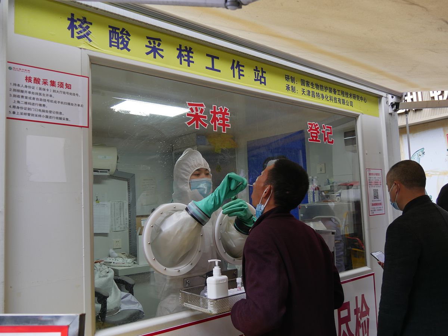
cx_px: 224
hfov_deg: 60.0
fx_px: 388
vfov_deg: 46.8
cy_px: 168
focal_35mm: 30
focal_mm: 15
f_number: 3.6
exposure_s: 1/60
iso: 250
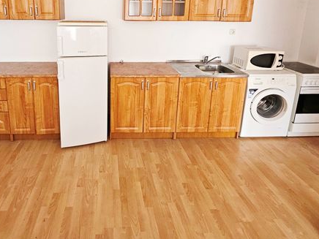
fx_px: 194
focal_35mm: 21
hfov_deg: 77.5
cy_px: 53
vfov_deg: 59.3
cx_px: 119
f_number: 2.2
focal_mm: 1.7
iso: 80
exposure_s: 1/50
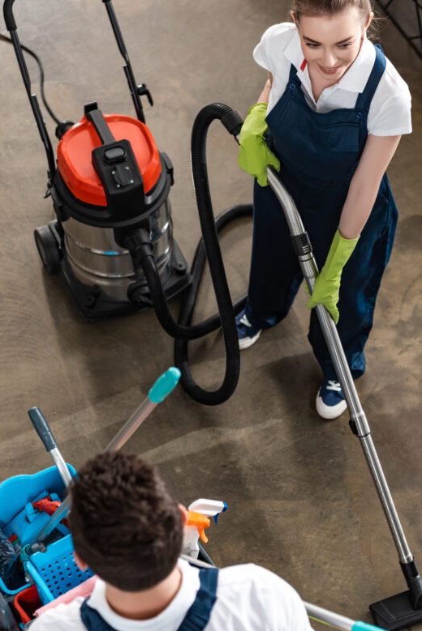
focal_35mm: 92
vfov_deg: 22.1
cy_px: 356
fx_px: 1616
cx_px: 250
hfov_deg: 14.9
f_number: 3.5
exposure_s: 1/200
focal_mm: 70
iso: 160
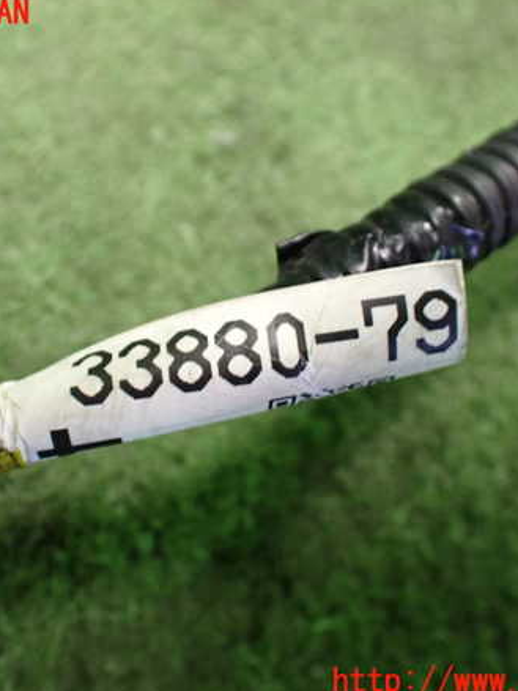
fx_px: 818
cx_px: 216
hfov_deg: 35.0
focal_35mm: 41
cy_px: 348
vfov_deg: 45.8
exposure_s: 1/60
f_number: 2.3
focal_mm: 5.4
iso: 800
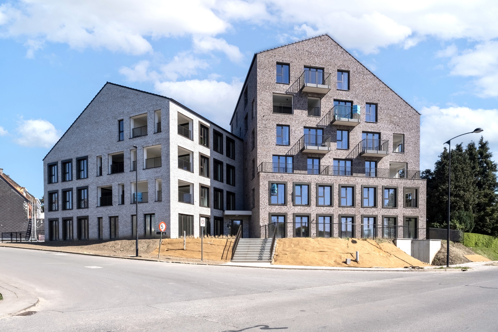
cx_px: 249
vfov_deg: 57.2
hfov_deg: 78.6
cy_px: 166
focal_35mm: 22
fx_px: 304
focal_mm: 14.4
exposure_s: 1/5400
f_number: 13
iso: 320
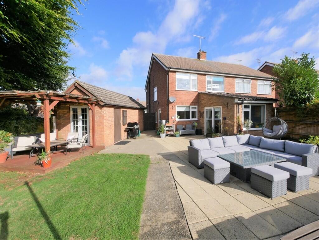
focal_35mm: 14
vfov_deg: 85.7
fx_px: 129
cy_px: 120
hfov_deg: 102.0
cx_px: 160
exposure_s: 1/400
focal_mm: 7
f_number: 7.1
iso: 200
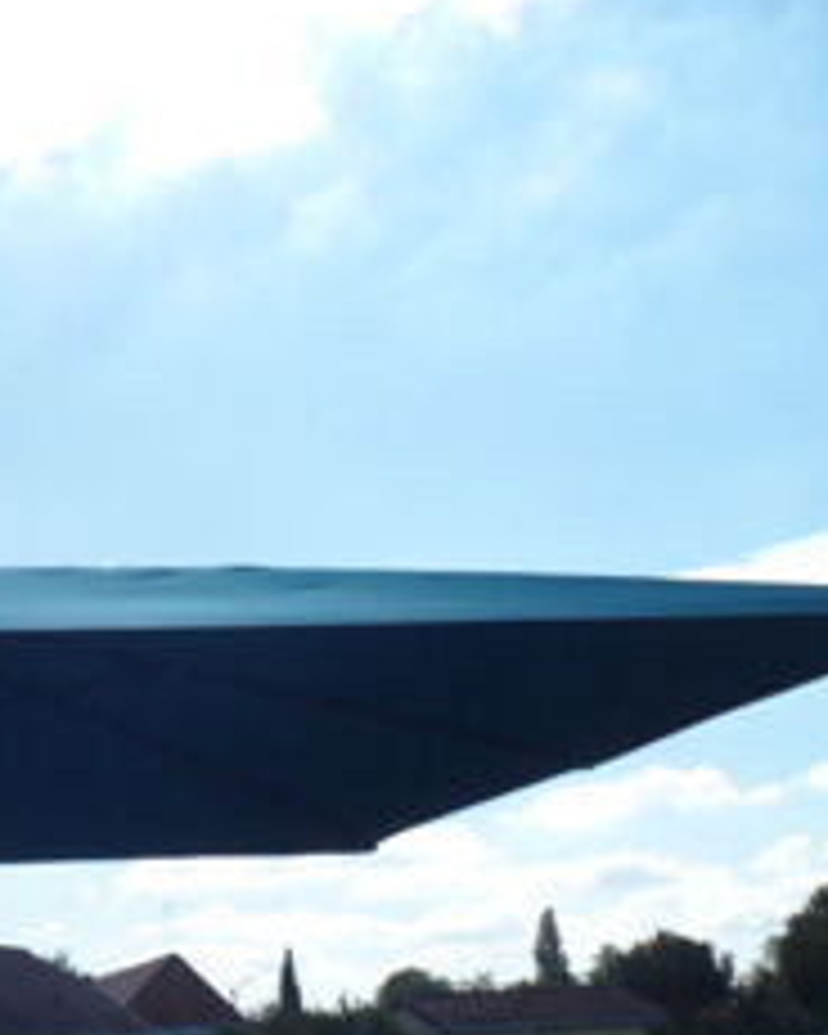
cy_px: 788
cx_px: -198
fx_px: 1623
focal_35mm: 53
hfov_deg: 25.3
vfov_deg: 34.5
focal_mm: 4.9
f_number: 9.4
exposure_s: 1/250
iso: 80
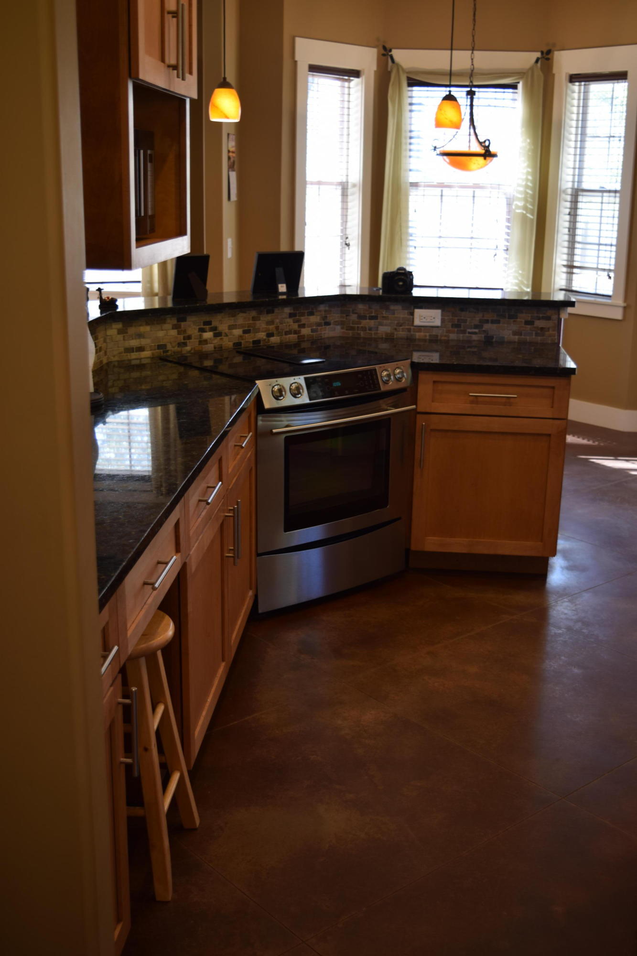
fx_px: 1115
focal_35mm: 42
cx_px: 318
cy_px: 478
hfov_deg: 31.9
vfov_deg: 46.4
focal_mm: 28
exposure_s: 1/20
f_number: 4.2
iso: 100
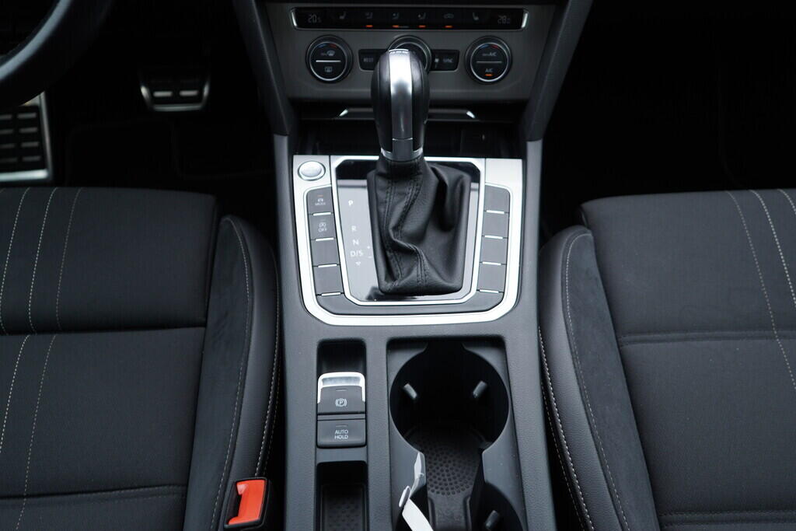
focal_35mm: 36
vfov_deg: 36.9
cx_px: 398
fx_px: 796
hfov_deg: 53.1
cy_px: 266
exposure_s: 1/40
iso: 200
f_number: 2.8
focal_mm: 24
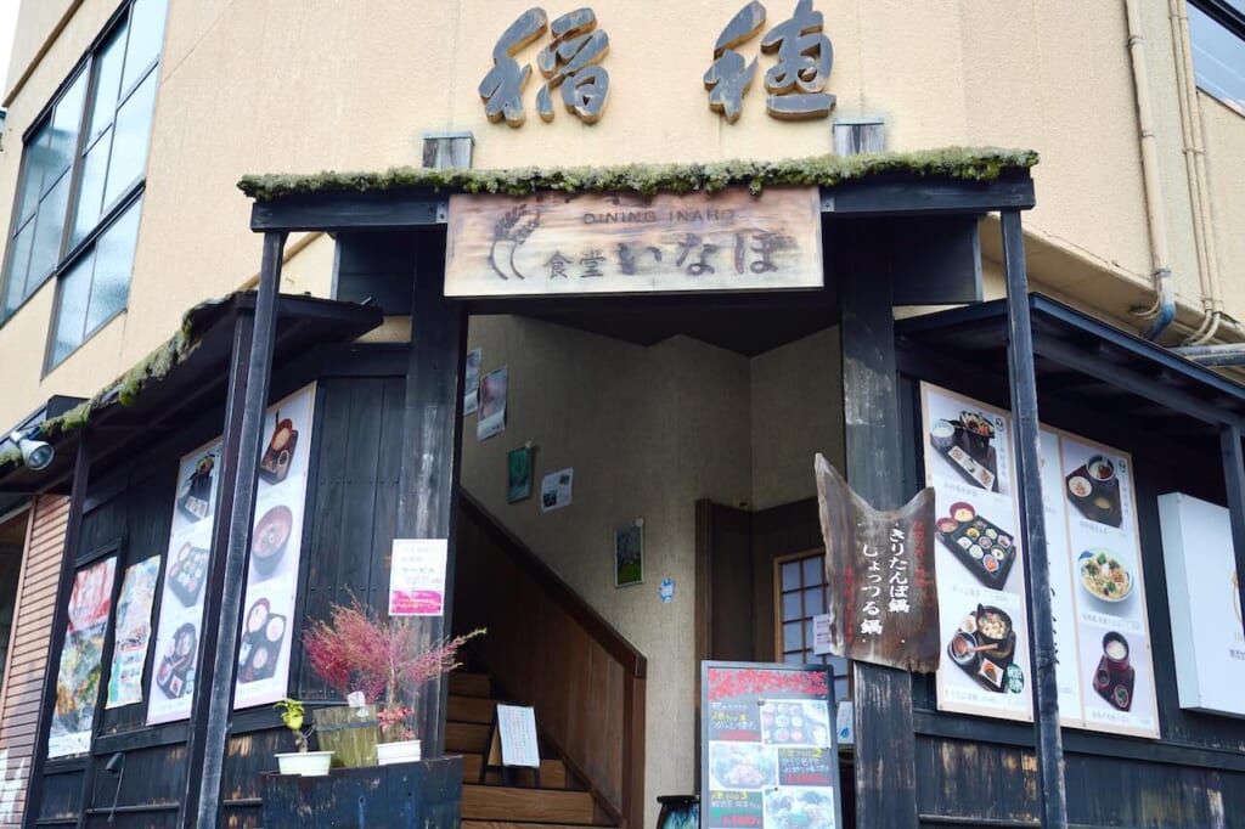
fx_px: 1322
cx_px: 622
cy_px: 414
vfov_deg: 34.8
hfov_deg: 50.4
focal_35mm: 38
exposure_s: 1/50
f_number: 3.2
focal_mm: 25.5
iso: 100
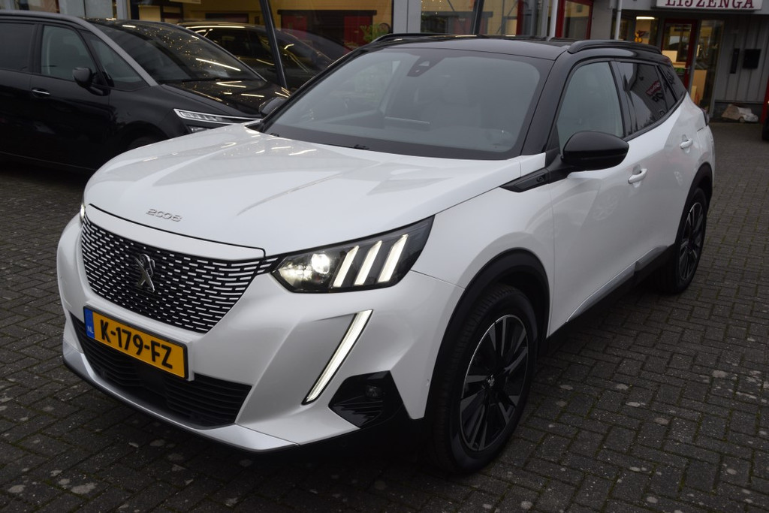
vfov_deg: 38.4
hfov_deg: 55.1
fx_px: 737
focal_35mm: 34
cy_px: 256
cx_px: 384
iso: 400
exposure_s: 1/80
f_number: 4.5
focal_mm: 23
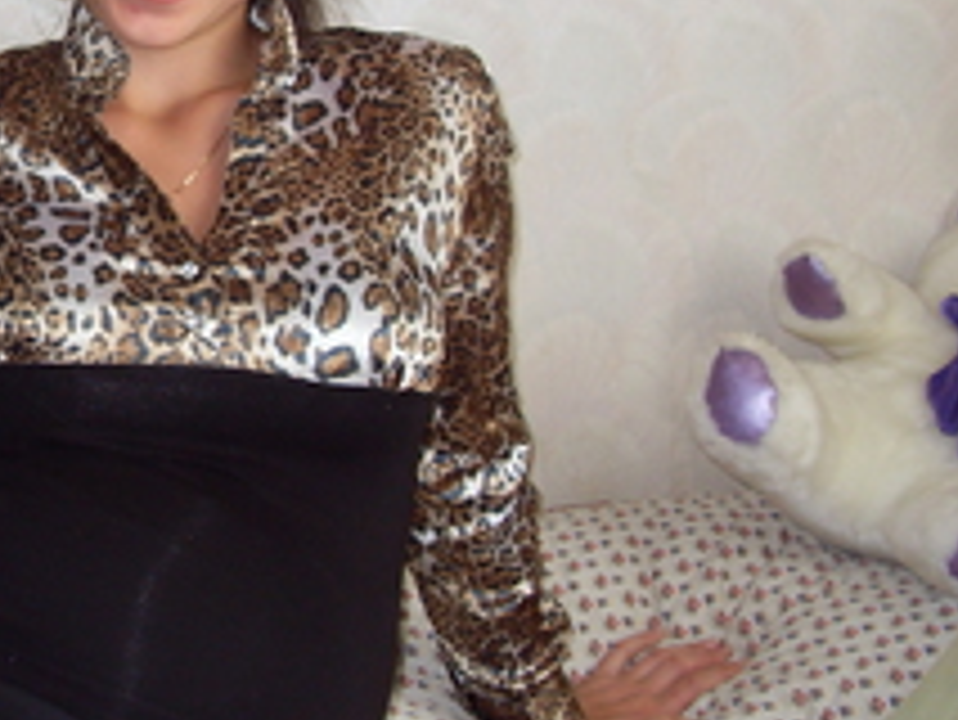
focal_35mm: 78
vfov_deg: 18.8
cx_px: 162
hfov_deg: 24.5
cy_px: 162
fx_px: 2160
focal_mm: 6.3
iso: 100
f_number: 2.8
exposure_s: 1/45
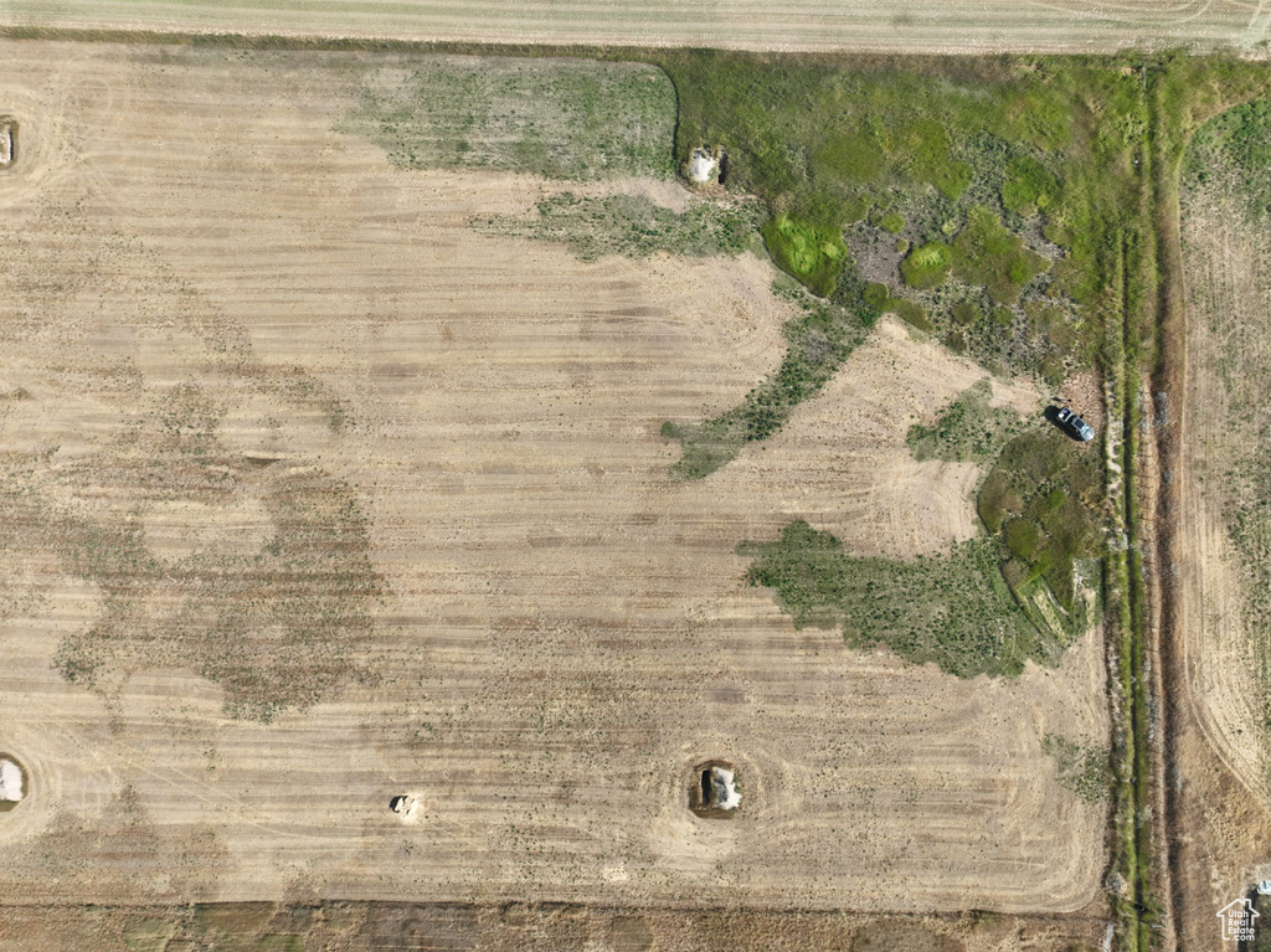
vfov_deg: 56.8
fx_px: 881
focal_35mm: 24
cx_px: 636
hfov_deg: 71.6
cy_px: 476
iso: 100
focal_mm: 12.29
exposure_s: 1/1000
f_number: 2.8
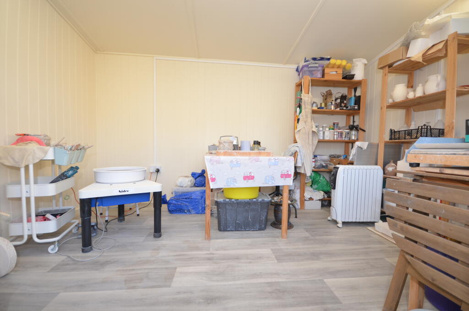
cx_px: 234
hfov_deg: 100.5
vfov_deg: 77.1
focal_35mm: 15
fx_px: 195
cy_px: 156
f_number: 4
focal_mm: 10
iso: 250
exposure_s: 1/60
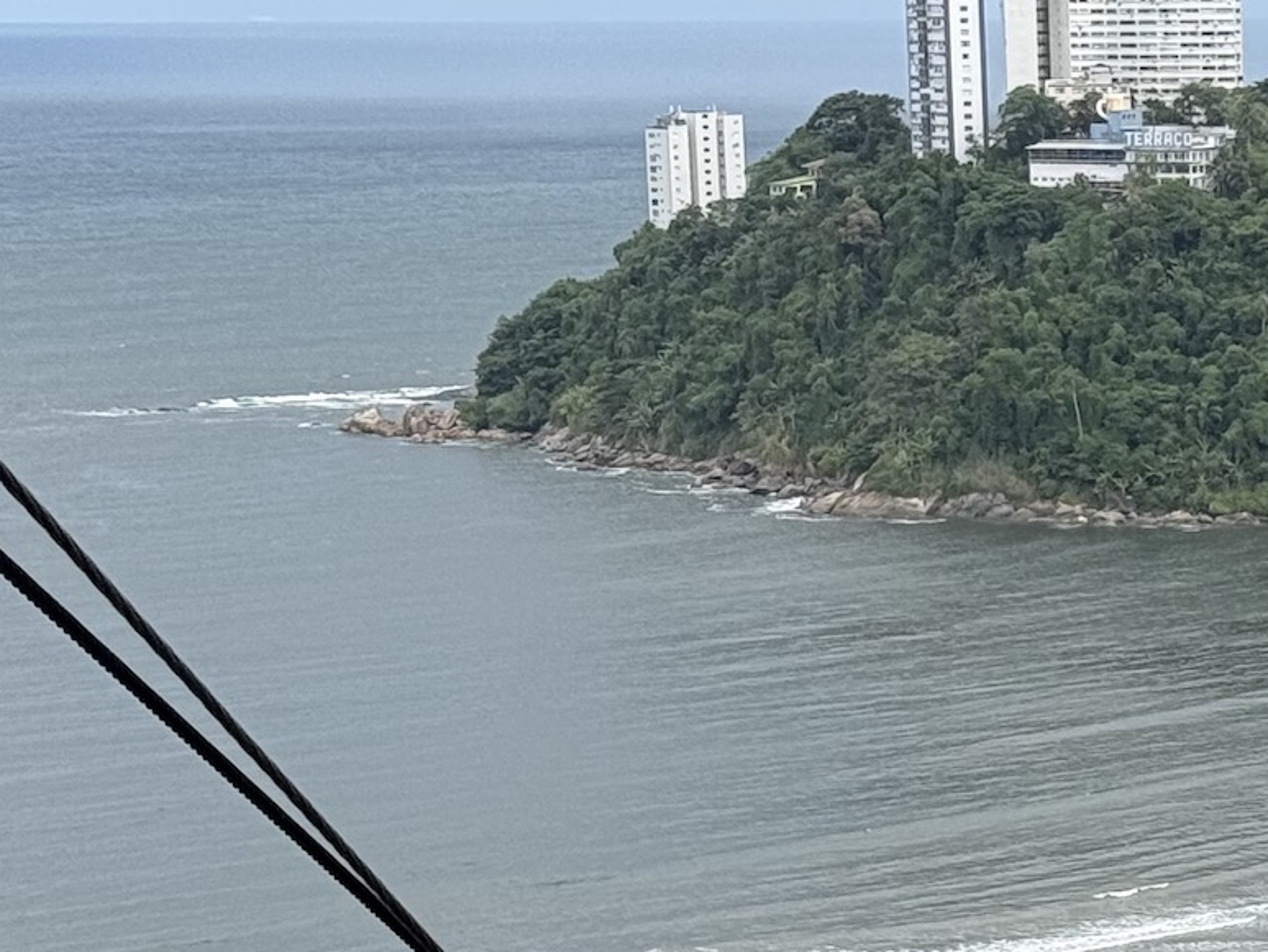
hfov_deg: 12.9
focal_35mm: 149
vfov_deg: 9.8
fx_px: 5459
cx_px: 1578
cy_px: 1062
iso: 80
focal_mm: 6.76
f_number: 1.78
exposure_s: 1/3378
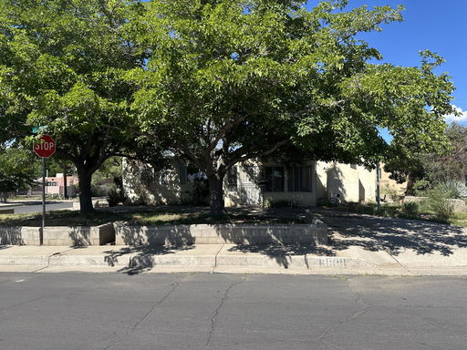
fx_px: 324
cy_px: 175
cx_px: 234
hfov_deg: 71.6
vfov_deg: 56.8
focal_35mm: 24
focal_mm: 6.86
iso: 80
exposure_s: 1/2732
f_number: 1.78
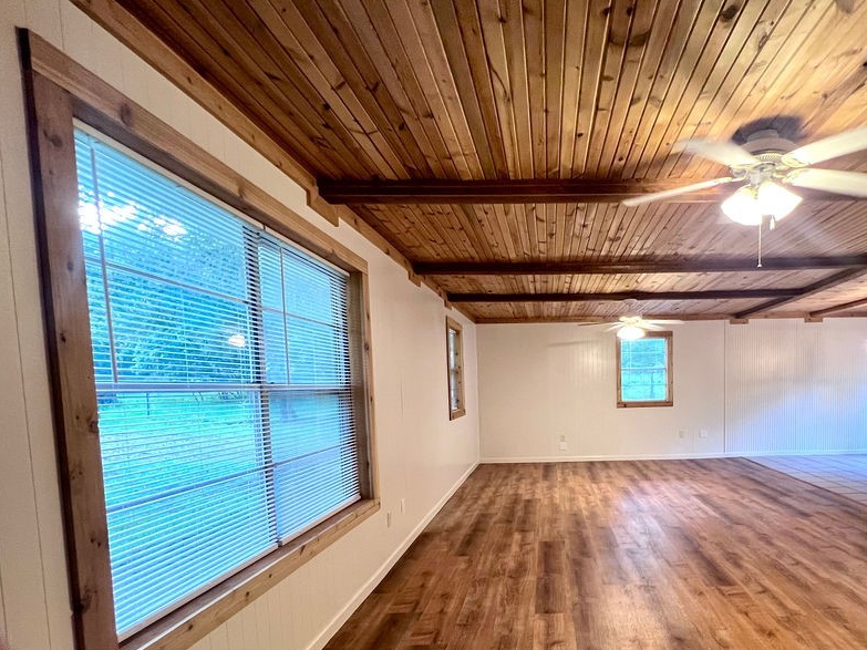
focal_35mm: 17
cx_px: 565
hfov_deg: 88.4
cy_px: 417
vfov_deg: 73.1
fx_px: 426
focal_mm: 1.57
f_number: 1.8
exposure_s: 1/60
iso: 250
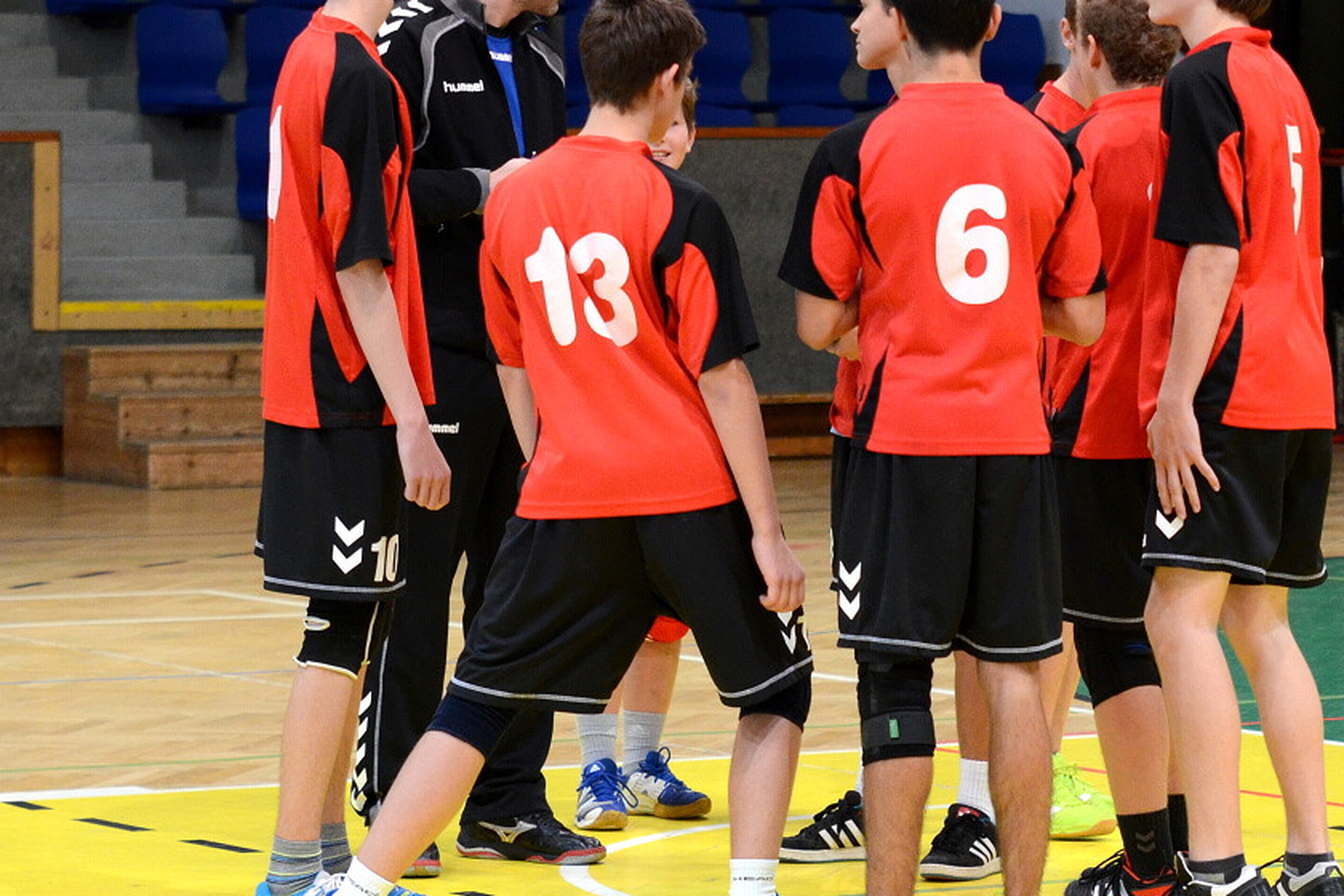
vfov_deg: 9.1
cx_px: 766
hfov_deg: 13.7
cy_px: 395
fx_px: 5600
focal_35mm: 150
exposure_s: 1/200
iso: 1600
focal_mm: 70
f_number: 3.5
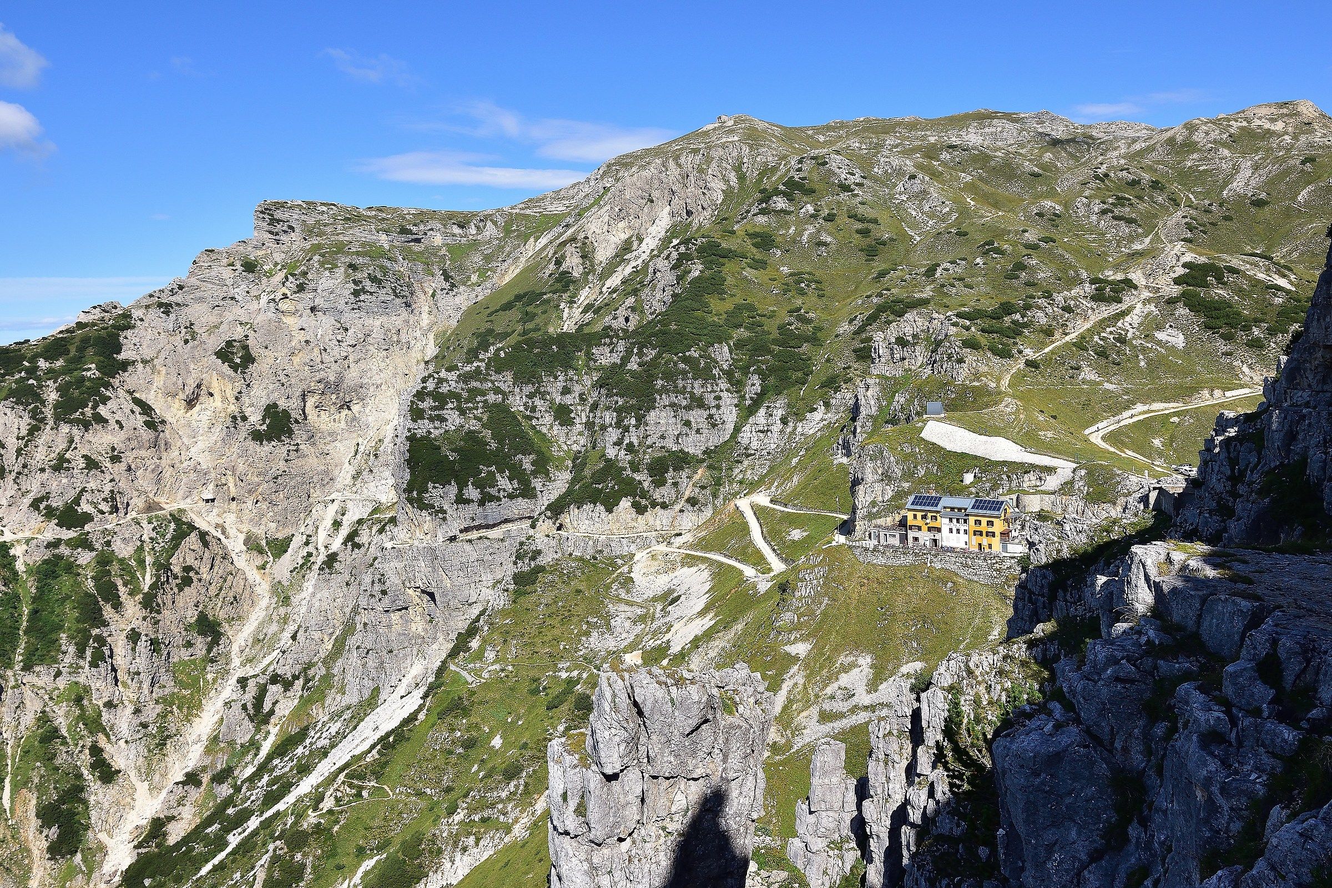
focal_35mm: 30
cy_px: 444
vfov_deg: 43.6
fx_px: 1110
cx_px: 666
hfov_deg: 61.9
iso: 320
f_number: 11
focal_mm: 20
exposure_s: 1/500
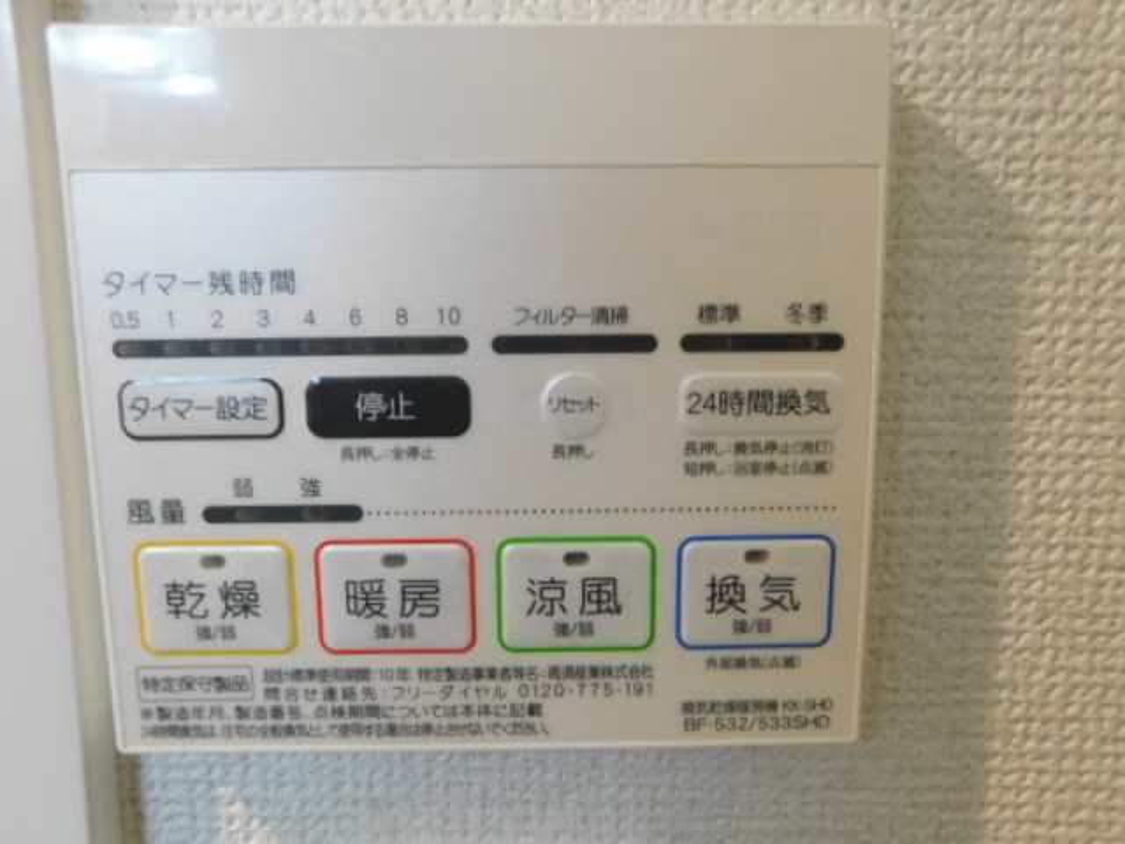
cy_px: 422
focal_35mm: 23
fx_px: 747
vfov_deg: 58.9
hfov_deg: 73.9
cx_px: 562
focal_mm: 4
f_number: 3
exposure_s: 1/30
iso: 400
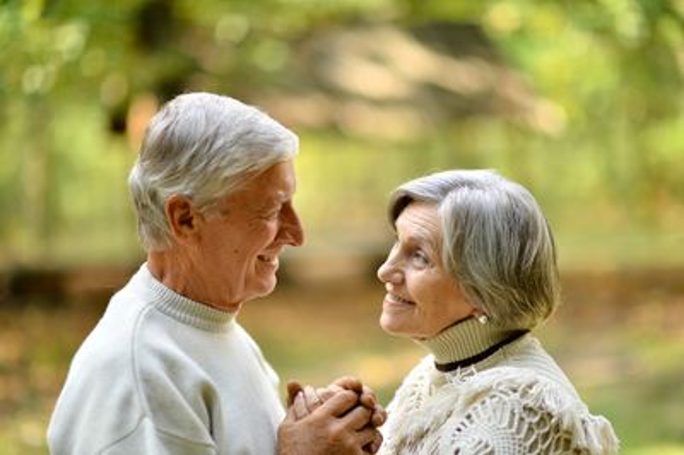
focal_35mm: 85
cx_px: 342
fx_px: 1614
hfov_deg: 23.9
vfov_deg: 16.0
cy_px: 228
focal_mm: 85
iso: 320
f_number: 1.4
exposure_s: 1/5000
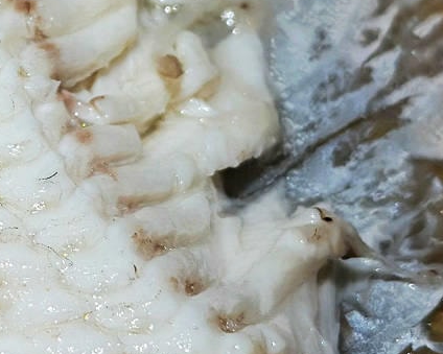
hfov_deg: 10.8
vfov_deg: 8.7
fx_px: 2320
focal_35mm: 177
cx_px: -32
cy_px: 135
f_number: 1.78
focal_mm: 6.86
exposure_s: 1/253
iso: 80
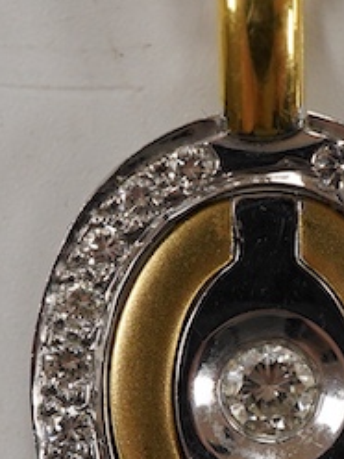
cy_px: 365
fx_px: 2080
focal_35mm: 157
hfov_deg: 9.4
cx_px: 292
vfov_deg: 12.5
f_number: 11
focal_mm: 30
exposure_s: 1/125
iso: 1250
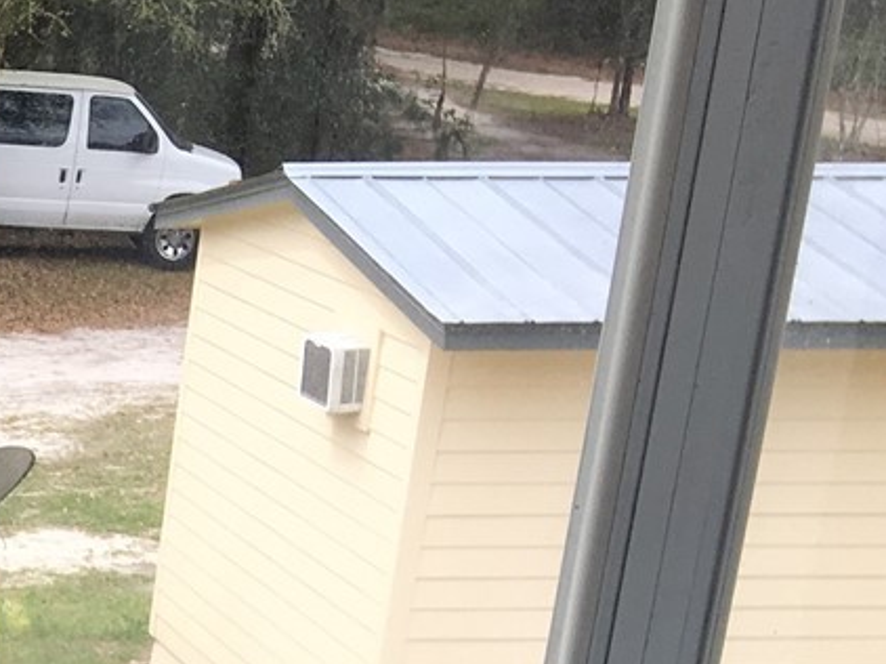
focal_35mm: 110
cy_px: 1139
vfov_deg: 12.4
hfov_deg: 15.7
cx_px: -632
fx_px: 2814
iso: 25
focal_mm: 4.15
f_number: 2.2
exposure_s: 1/503
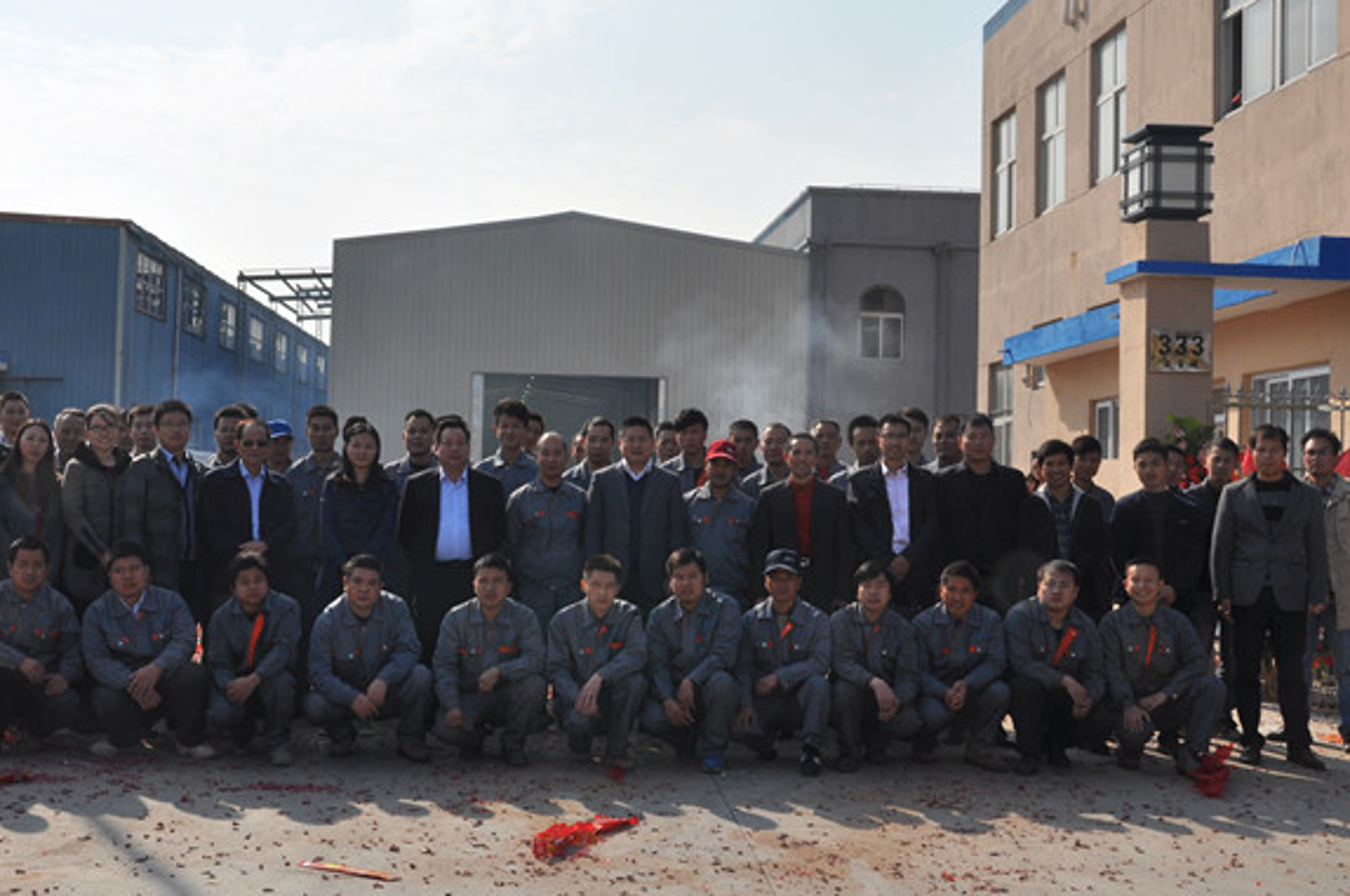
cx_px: 534
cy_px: 448
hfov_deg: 42.6
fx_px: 1723
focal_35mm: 46
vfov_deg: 29.2
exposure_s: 1/200
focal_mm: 22
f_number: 18
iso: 200
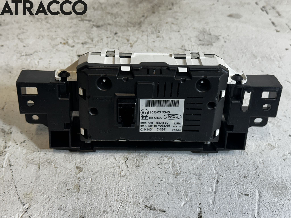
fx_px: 404
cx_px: 146
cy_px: 109
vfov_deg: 30.3
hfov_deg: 39.7
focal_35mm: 48
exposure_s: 1/100
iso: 80
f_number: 1.78
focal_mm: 6.86
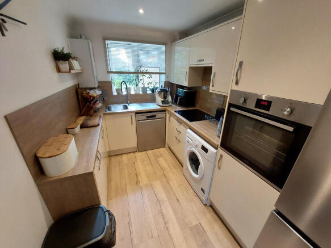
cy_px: 124
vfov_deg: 89.9
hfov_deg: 106.2
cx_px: 166
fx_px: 124
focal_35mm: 13
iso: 320
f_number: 2.2
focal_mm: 1.74
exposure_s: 1/50
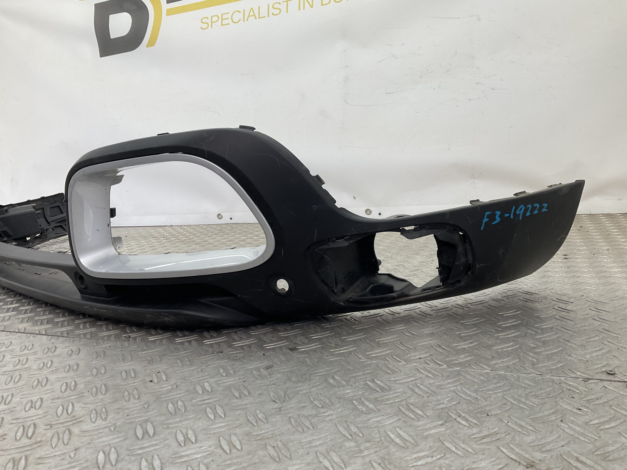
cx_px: 314
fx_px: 525
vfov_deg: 48.2
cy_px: 235
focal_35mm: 29
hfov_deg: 61.7
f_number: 1.8
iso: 20
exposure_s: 1/100
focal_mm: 3
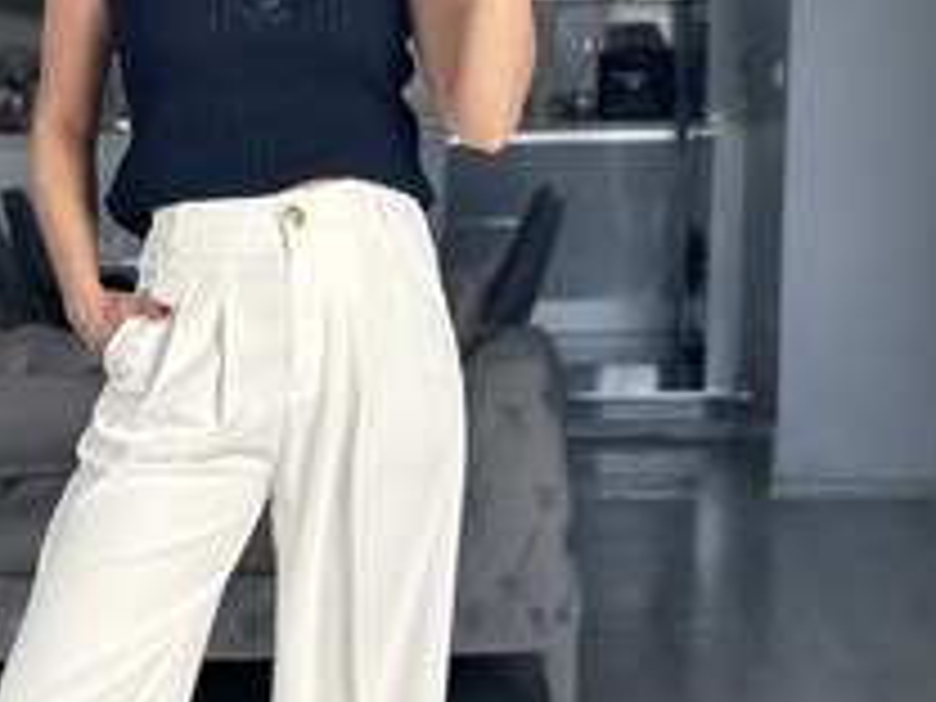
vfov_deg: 12.7
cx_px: 234
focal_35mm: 117
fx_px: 3164
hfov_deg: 16.7
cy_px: 342
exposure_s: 1/172
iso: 80
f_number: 1.78
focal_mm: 6.86
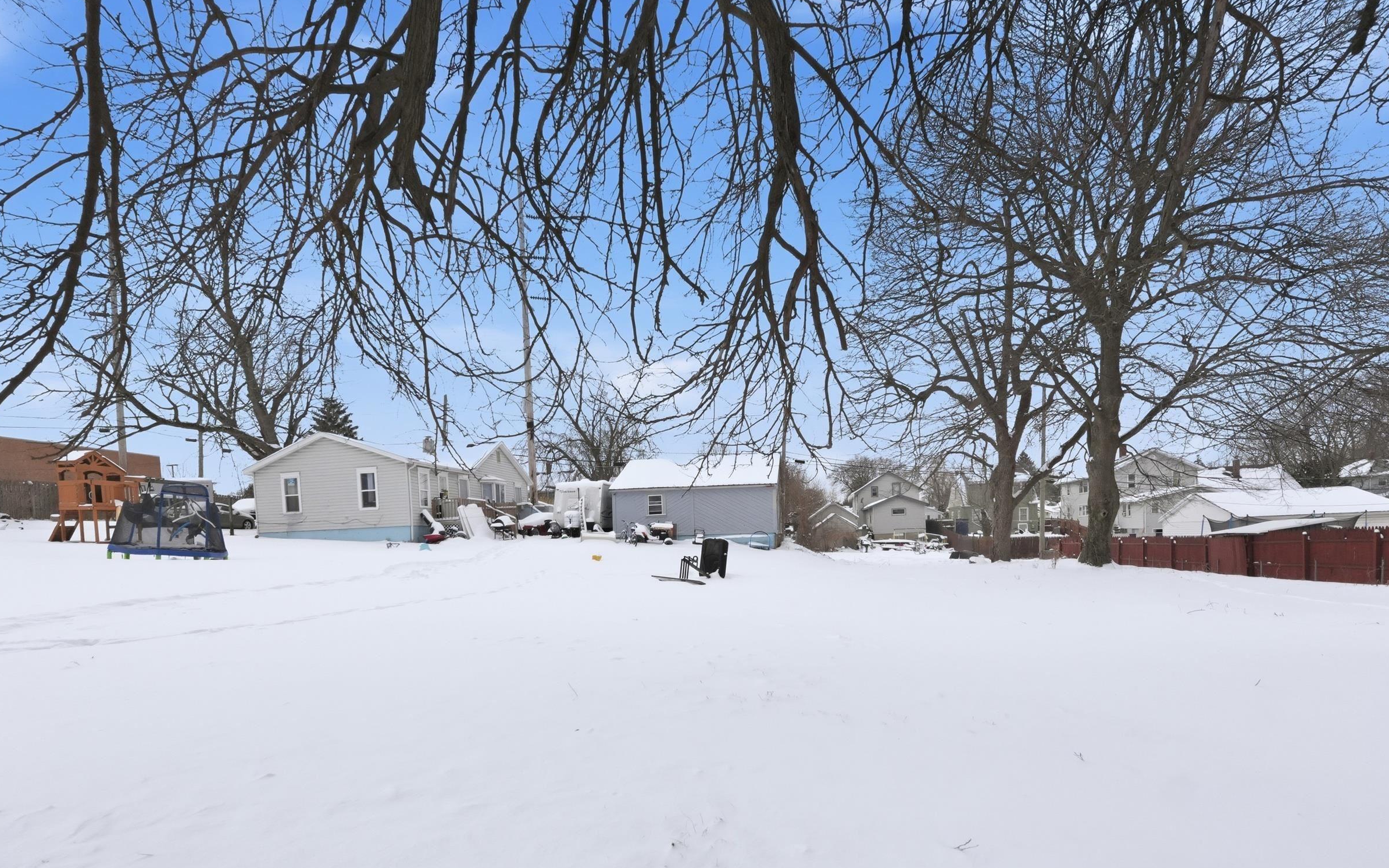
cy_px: 468
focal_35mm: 16
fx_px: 606
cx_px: 665
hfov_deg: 97.8
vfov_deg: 71.1
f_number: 6.3
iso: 800
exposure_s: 1/4000
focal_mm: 10
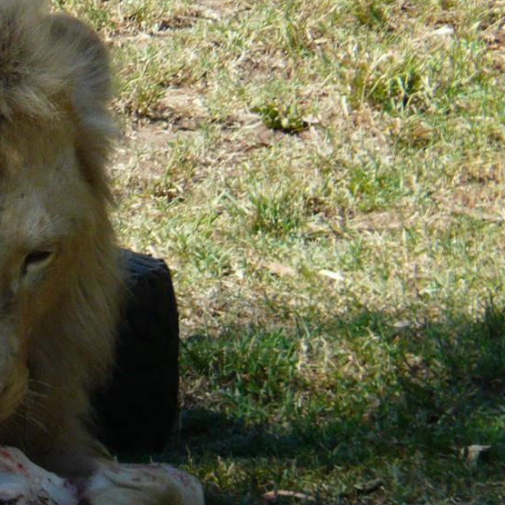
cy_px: 317
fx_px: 21143
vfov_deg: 1.4
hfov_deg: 1.4
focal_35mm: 1281
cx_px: -185
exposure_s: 1/200
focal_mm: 82.8
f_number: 5.6
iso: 100
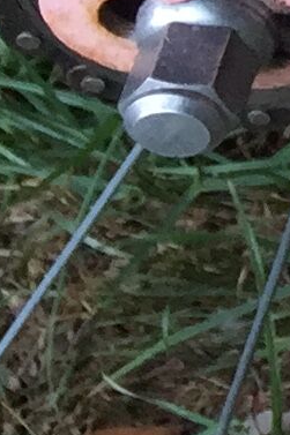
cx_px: 1816
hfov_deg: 4.1
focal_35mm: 261
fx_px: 3156
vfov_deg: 7.6
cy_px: -452
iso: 50
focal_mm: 4.15
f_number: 2.2
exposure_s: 1/100
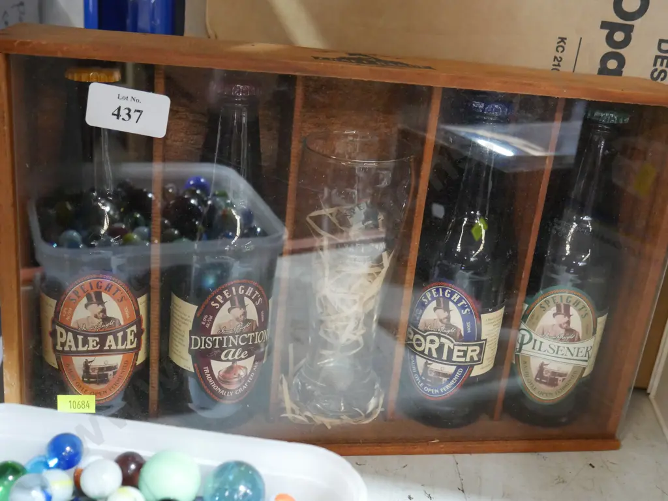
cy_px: 250
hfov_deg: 46.8
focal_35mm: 40
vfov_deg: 36.0
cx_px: 334
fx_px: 772
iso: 3200
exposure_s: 1/50
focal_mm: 20
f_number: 4.4
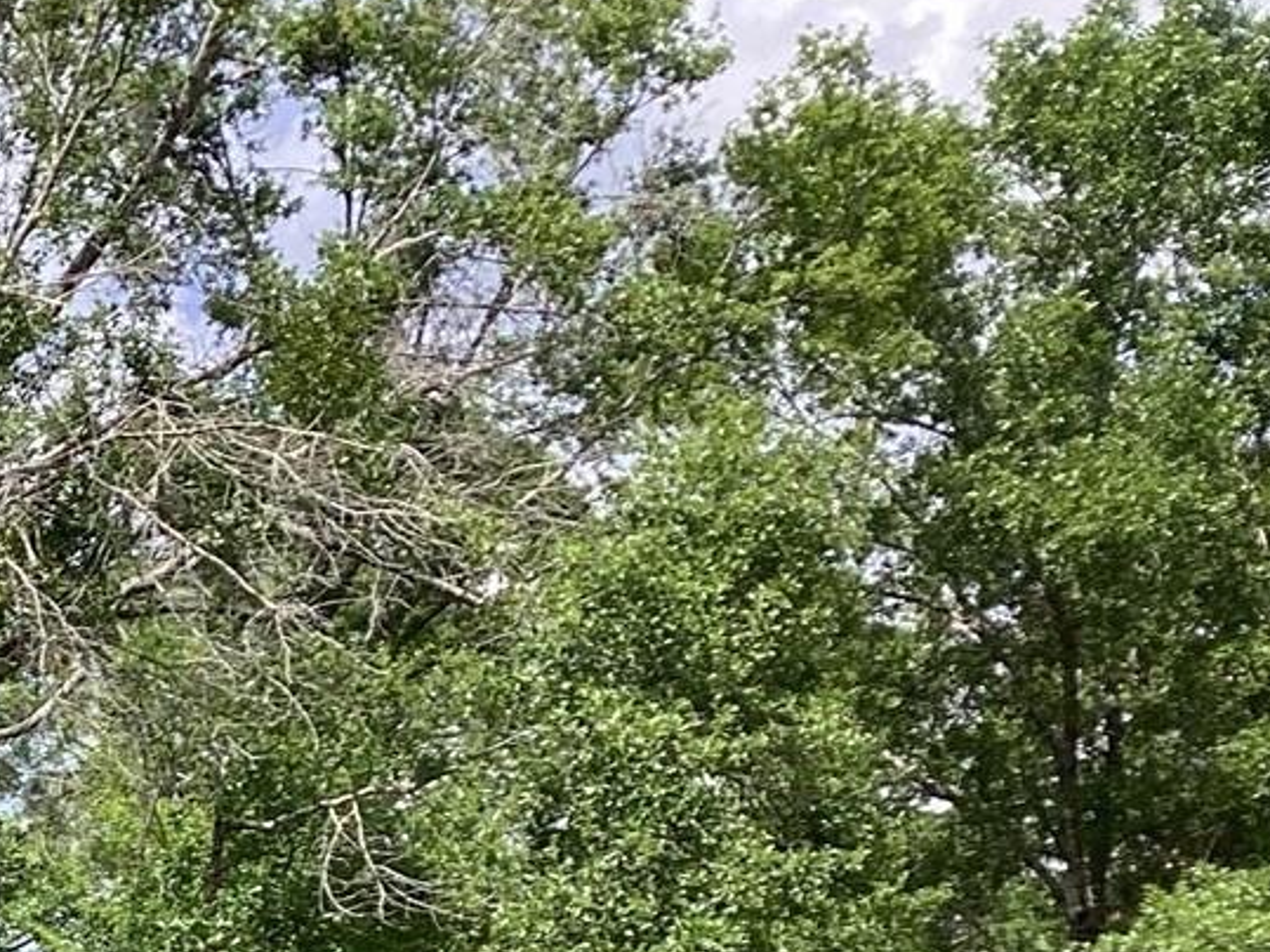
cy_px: 1379
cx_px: -502
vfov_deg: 15.0
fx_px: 3375
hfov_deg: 19.2
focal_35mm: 92
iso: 25
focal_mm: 3.3
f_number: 2.4
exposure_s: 1/696
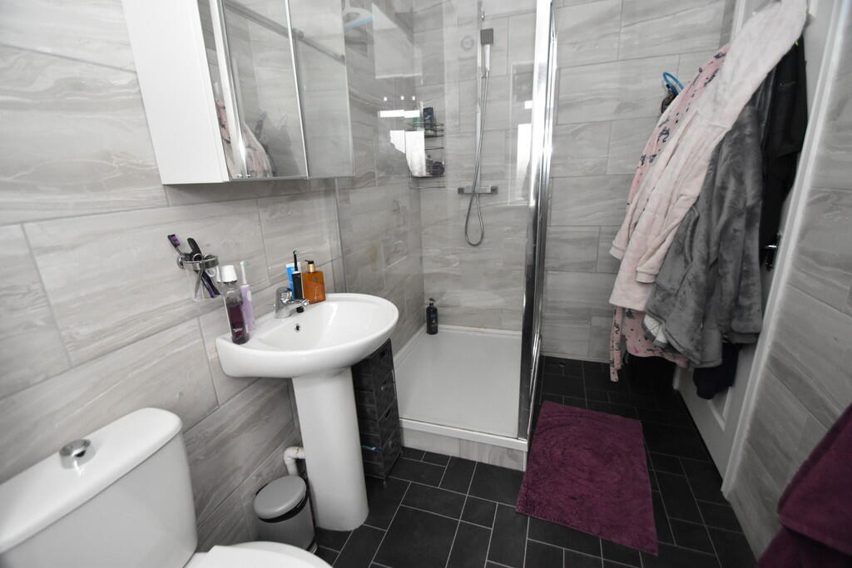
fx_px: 355
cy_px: 284
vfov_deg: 77.3
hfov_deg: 100.4
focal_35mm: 15
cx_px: 426
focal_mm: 10
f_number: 4
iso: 3200
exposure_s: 1/100
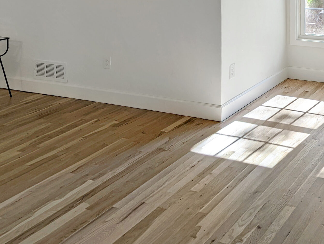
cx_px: 298
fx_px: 459
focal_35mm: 49
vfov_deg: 29.4
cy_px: 68
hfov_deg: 36.2
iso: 37
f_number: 1.85
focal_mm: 6.81
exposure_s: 1/229
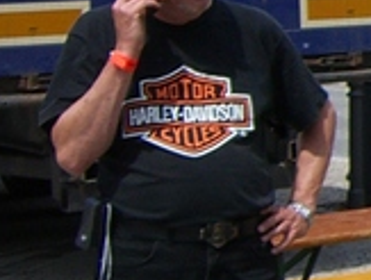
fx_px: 1998
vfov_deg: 8.0
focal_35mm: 186
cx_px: 831
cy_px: -9
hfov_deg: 9.6
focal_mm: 6.2
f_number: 4.3
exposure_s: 1/640
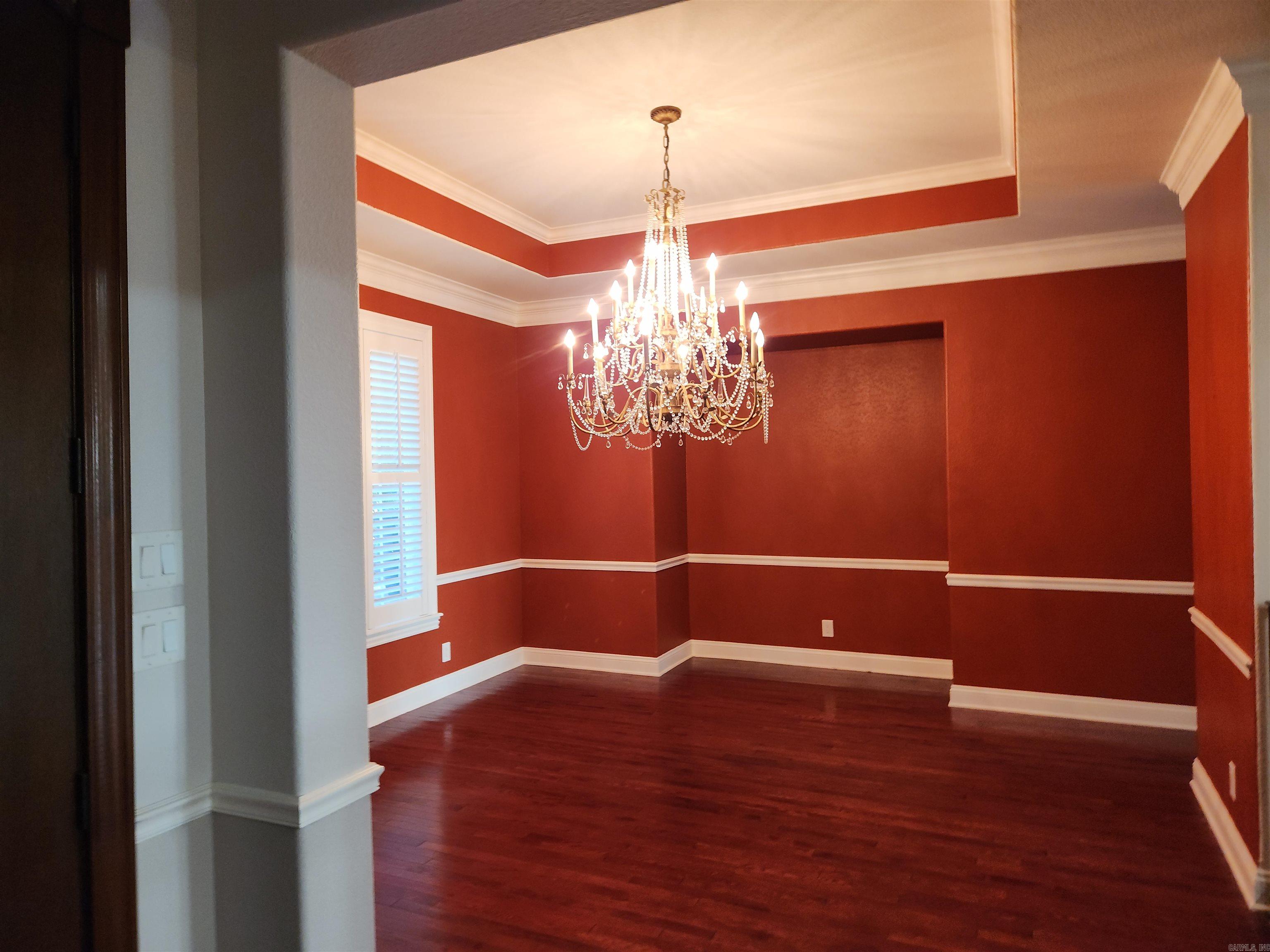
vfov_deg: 58.9
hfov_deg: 73.9
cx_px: 635
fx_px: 844
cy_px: 476
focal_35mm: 23
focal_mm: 5.4
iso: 125
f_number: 1.8
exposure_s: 1/60
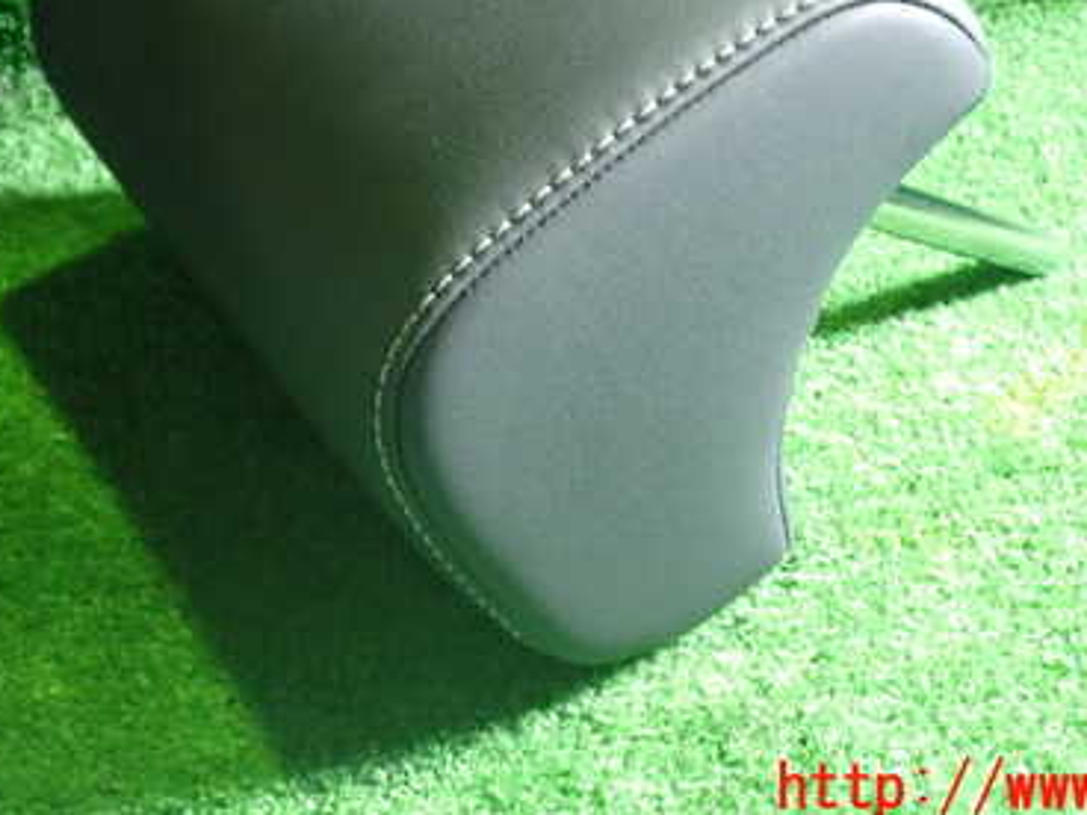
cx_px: 558
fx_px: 1947
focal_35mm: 62
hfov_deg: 31.2
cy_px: 162
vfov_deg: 23.3
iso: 800
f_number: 2.7
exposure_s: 1/30
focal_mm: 6.83
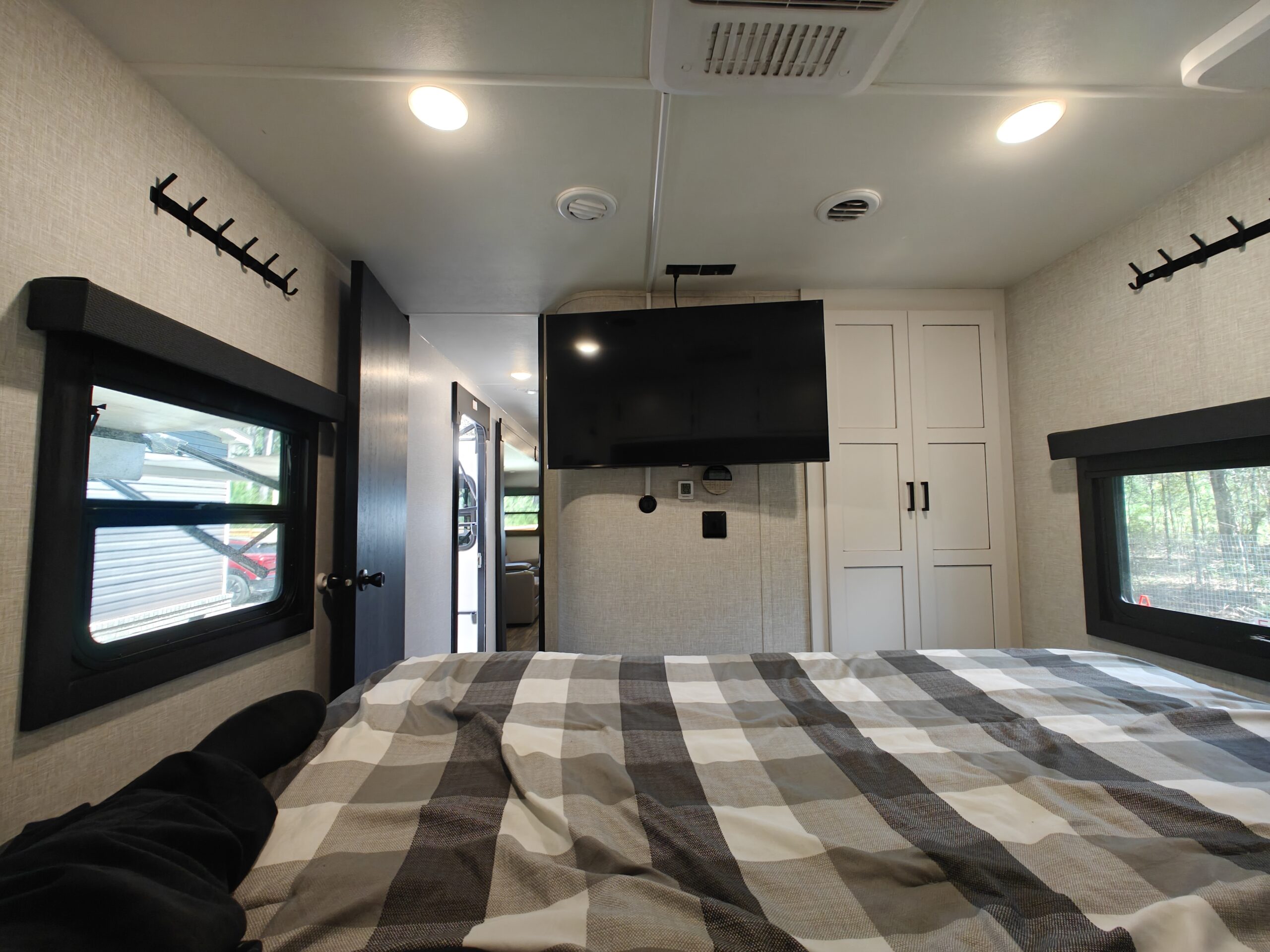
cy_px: 476
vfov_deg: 85.7
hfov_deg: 102.1
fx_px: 514
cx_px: 635
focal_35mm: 14
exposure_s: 1/40
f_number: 2.2
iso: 160
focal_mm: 2.6
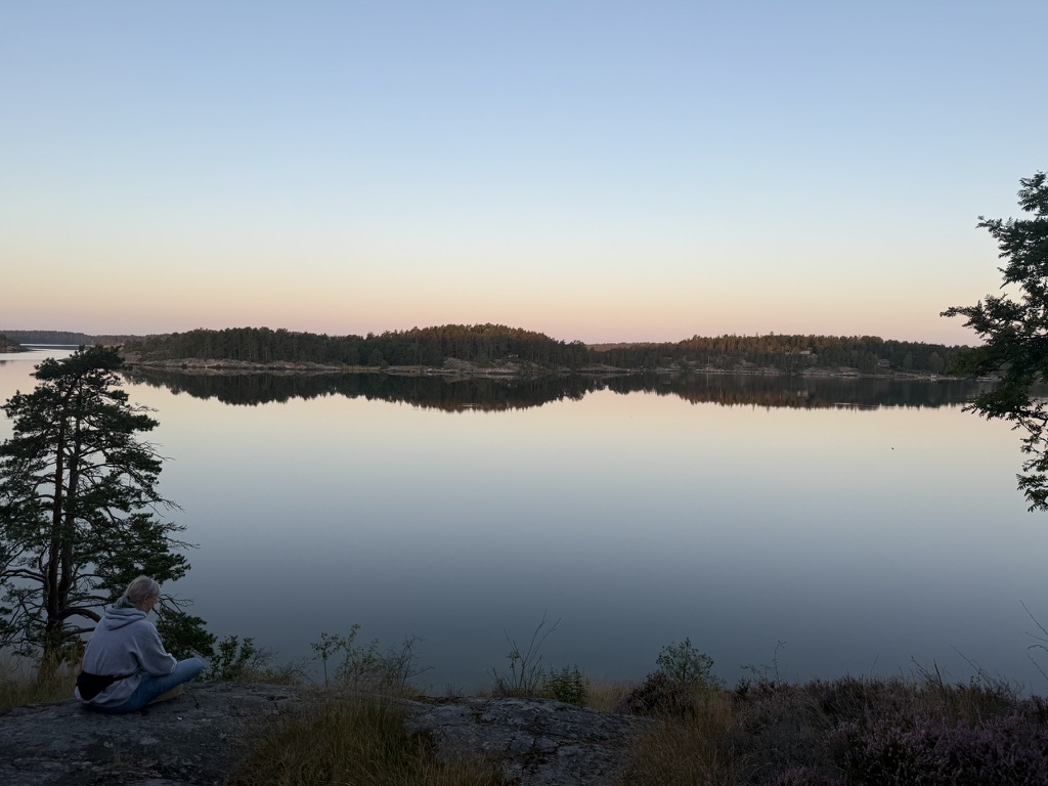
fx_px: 727
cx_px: 524
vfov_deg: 56.8
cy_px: 393
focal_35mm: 24
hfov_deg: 71.6
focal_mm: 6.76
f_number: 1.78
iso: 80
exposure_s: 1/643
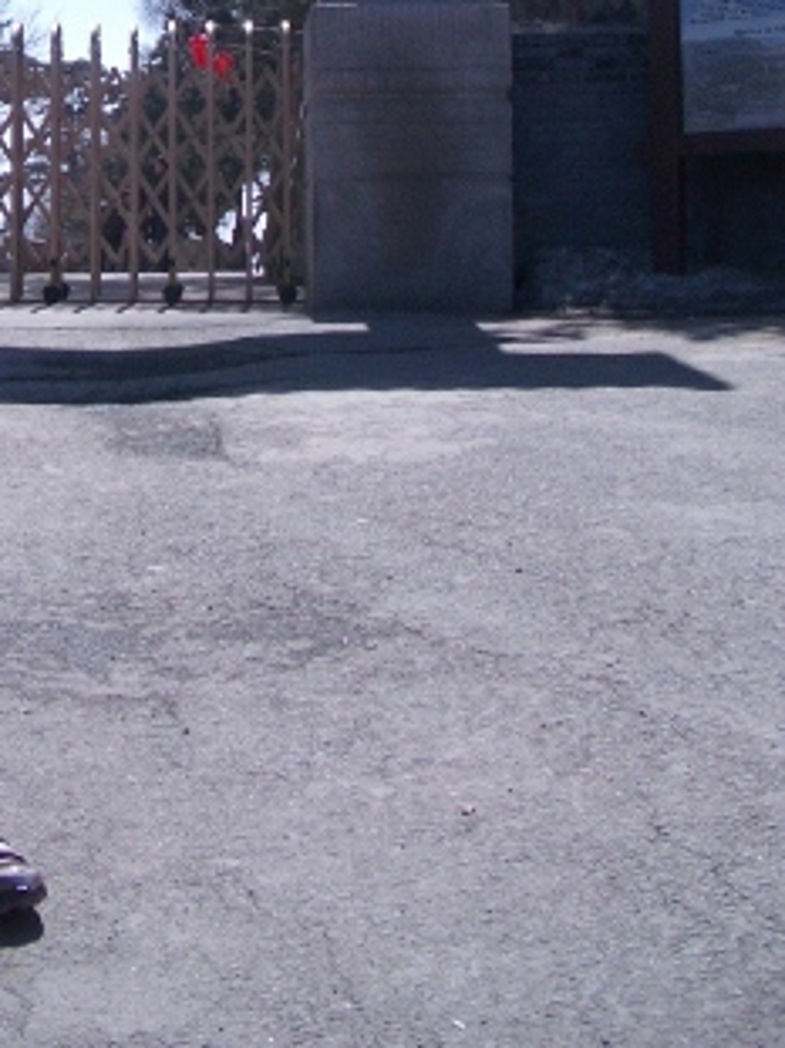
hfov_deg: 20.0
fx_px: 2179
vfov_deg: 25.6
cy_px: -17
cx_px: 74
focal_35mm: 72
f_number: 4.3
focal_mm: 5.8
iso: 50
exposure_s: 1/640
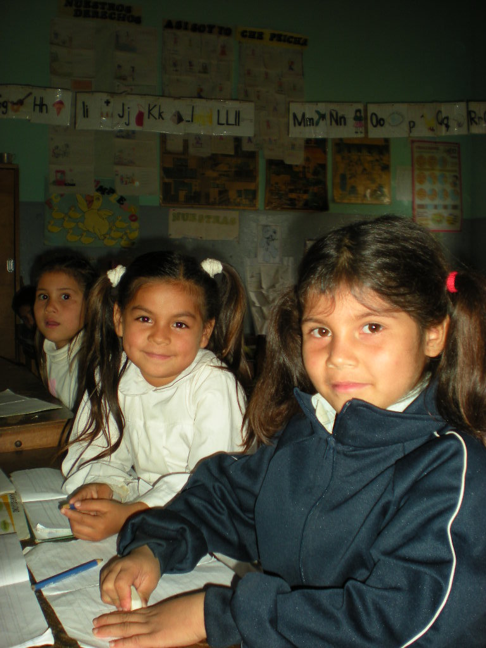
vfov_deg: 49.0
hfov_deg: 37.7
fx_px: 711
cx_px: 243
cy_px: 324
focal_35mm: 38
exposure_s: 1/60
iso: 64
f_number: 3.1
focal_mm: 6.3
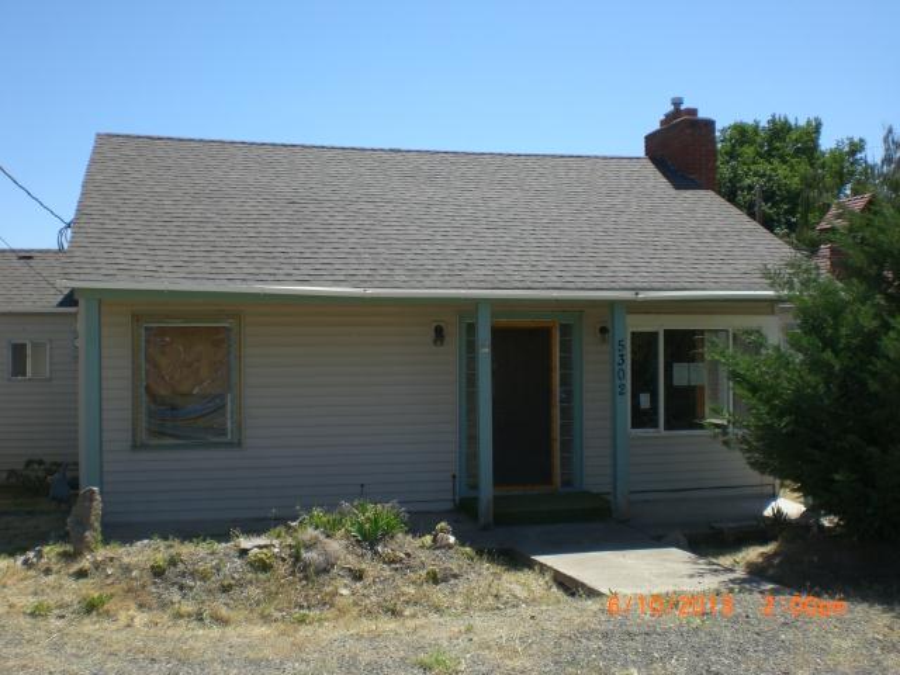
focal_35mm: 38
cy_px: 338
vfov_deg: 37.7
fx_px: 988
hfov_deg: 49.0
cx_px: 450
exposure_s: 1/400
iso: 50
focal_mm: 6.3
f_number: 4.4
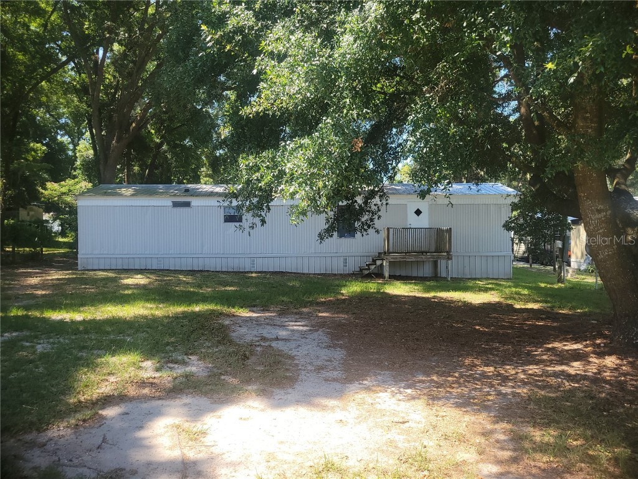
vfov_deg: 53.1
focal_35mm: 26
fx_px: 479
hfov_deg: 67.3
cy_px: 240
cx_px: 319
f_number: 1.8
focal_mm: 5.4
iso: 40
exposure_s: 1/418
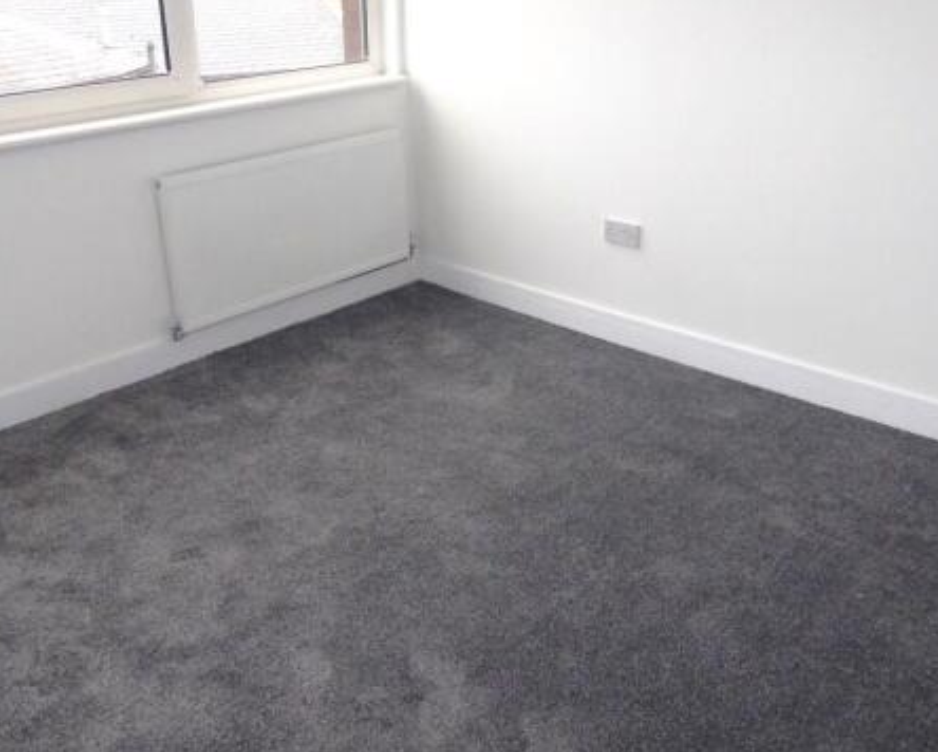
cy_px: 303
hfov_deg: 55.4
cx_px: 394
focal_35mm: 32
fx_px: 889
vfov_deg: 45.6
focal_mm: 4.3
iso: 400
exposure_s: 1/60
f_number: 3.3
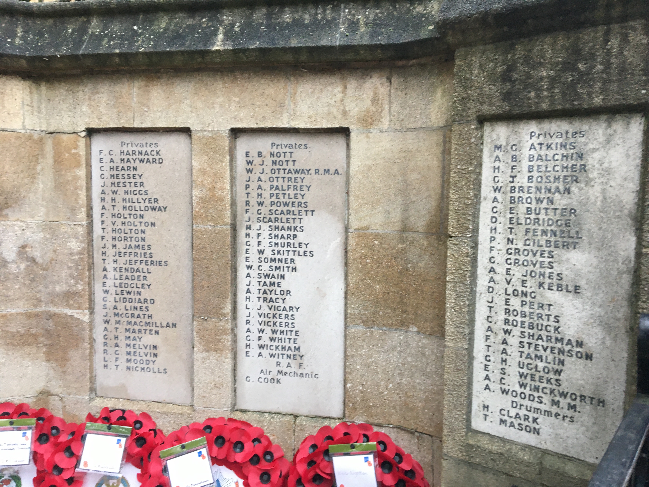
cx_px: 324
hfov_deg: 61.7
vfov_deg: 48.2
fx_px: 544
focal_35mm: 29
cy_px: 244
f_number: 2.2
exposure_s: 1/33
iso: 50
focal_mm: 4.15
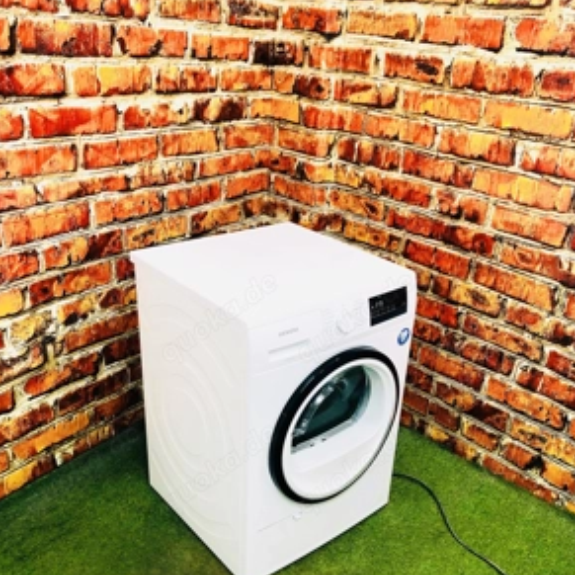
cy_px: 348
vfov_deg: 48.1
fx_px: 639
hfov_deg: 48.4
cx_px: 290
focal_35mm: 34
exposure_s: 1/30
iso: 40
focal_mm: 3.99
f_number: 1.8
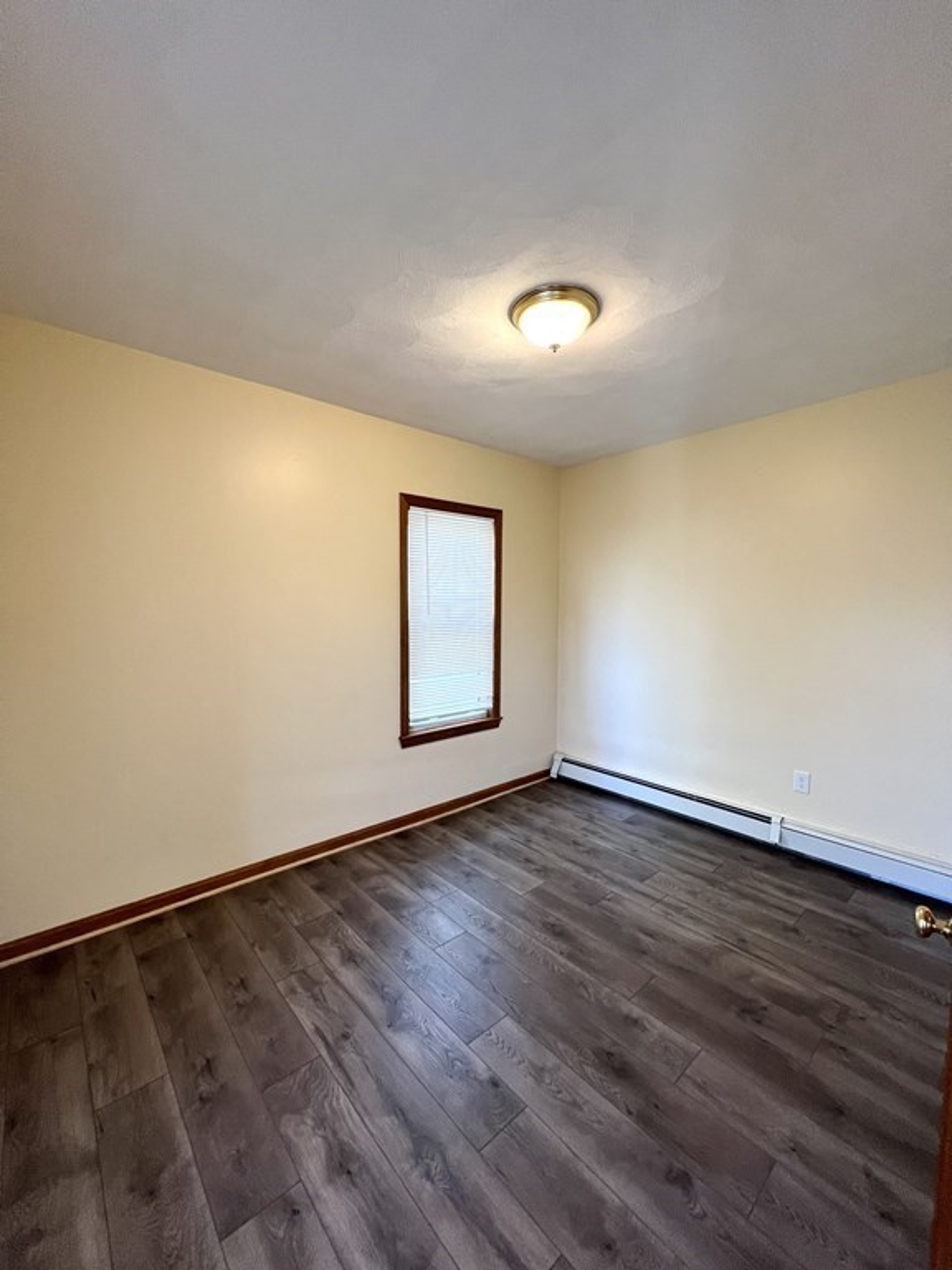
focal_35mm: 13
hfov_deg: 89.9
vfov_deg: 106.2
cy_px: 635
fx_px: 477
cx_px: 476
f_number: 1.8
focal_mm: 1.57
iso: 160
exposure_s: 1/60
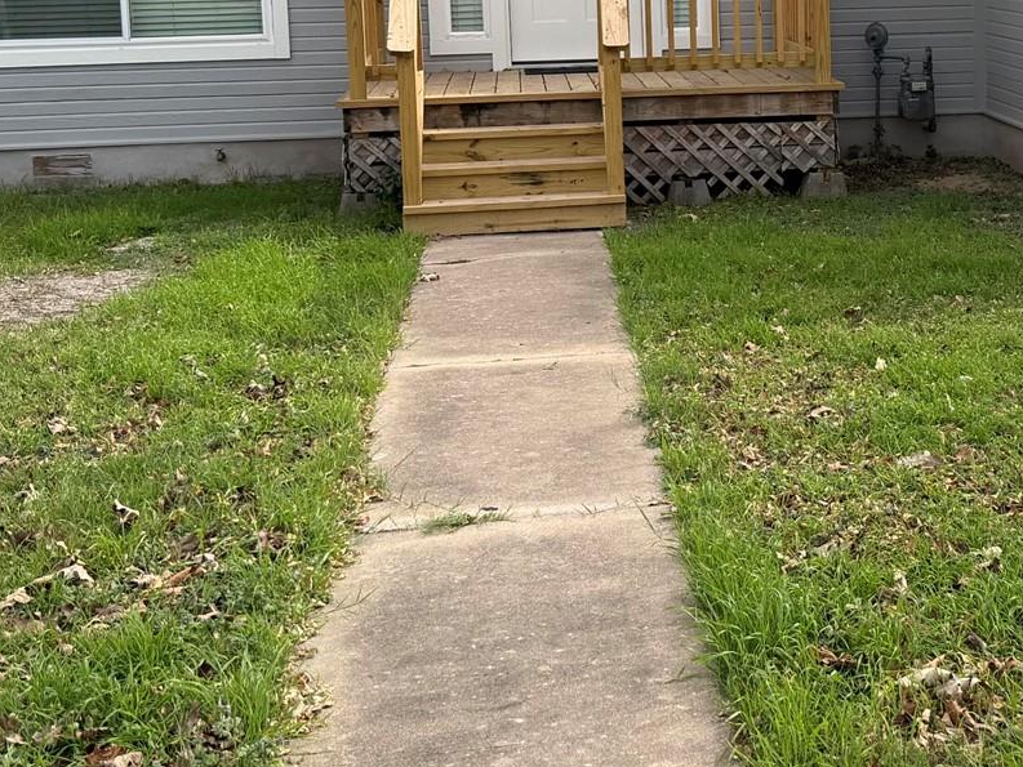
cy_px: 103
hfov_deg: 30.2
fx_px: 1833
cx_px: 871
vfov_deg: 23.2
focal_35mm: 62
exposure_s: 1/3584
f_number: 1.78
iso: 100
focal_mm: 6.76
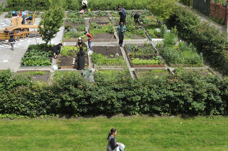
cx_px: 77
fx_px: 380
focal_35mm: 60
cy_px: 46
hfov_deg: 33.1
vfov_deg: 22.5
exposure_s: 1/640
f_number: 13
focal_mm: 42
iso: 1000
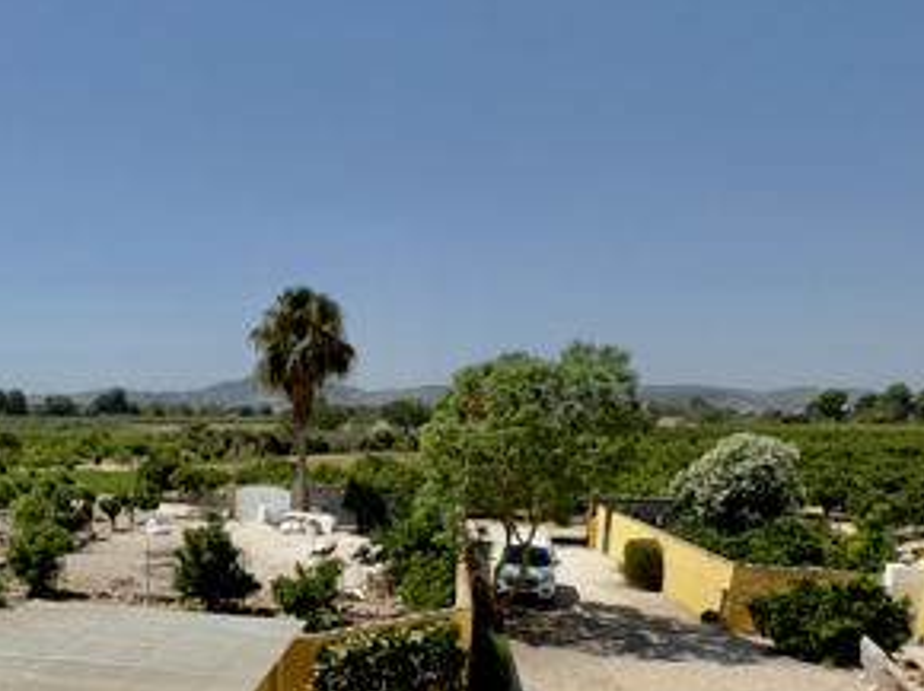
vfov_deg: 38.8
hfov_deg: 51.9
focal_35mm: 34
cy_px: 624
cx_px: 244
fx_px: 907
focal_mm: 2.22
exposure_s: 1/2874
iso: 40
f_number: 2.2
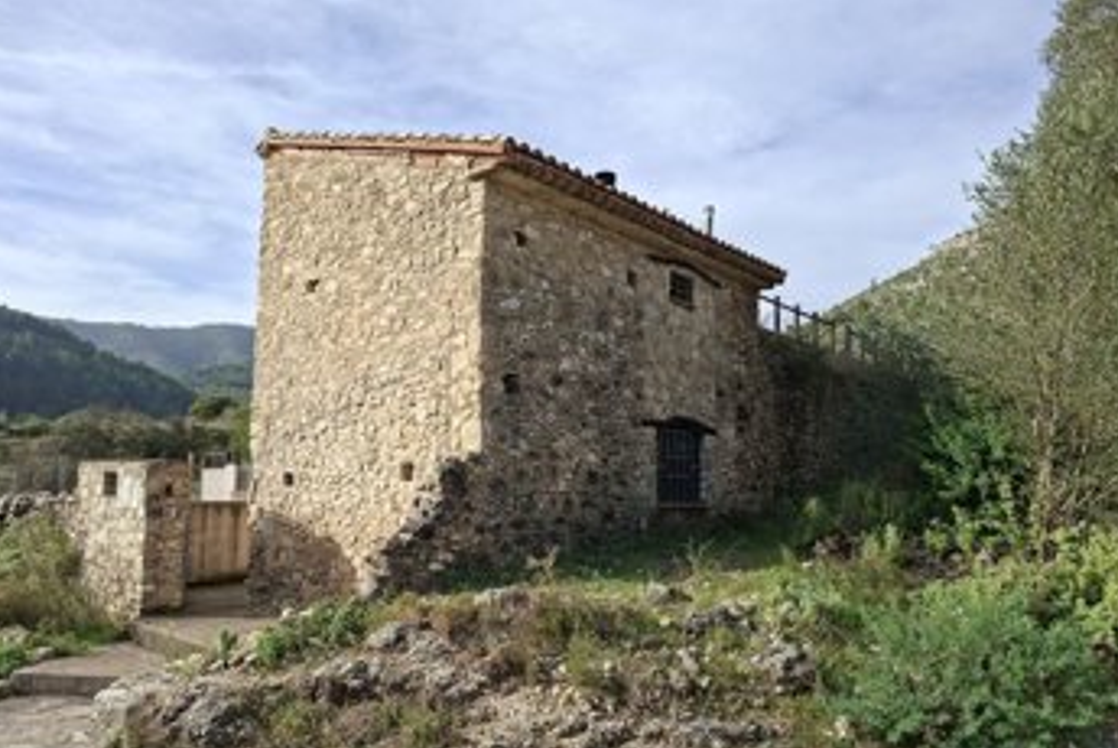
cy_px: 436
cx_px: 569
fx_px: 777
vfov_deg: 51.1
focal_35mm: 25
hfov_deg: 71.5
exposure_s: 1/1435
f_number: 1.8
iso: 50
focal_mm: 5.54
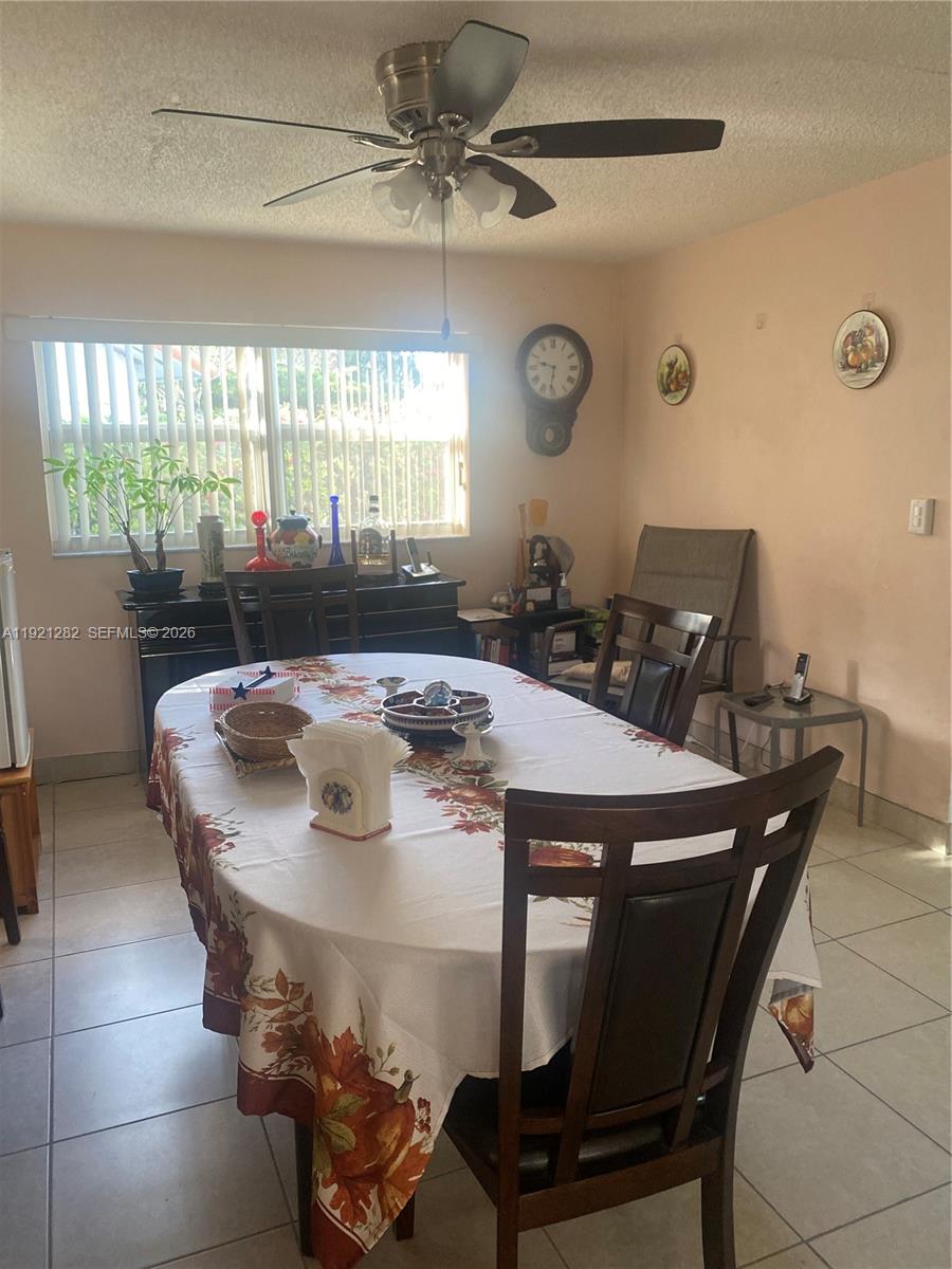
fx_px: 953
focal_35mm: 26
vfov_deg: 67.3
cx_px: 476
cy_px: 634
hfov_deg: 53.1
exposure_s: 1/60
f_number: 1.8
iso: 200
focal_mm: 4.25
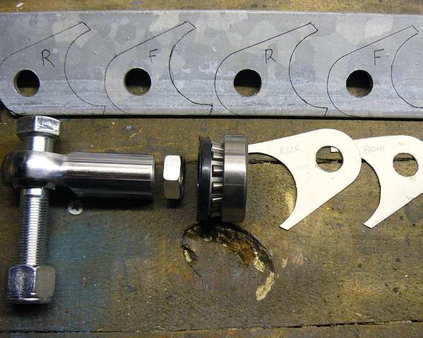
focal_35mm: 38
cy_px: 171
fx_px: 476
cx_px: 216
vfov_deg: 39.1
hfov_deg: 48.0
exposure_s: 1/30
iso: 250
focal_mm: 6
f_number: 2.8
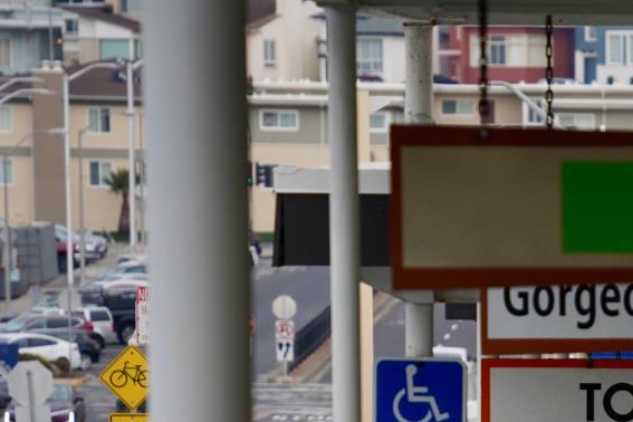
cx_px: 749
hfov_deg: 5.4
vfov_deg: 3.6
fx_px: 6699
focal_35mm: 381
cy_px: 537
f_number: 5
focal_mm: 144
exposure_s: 1/400
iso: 400
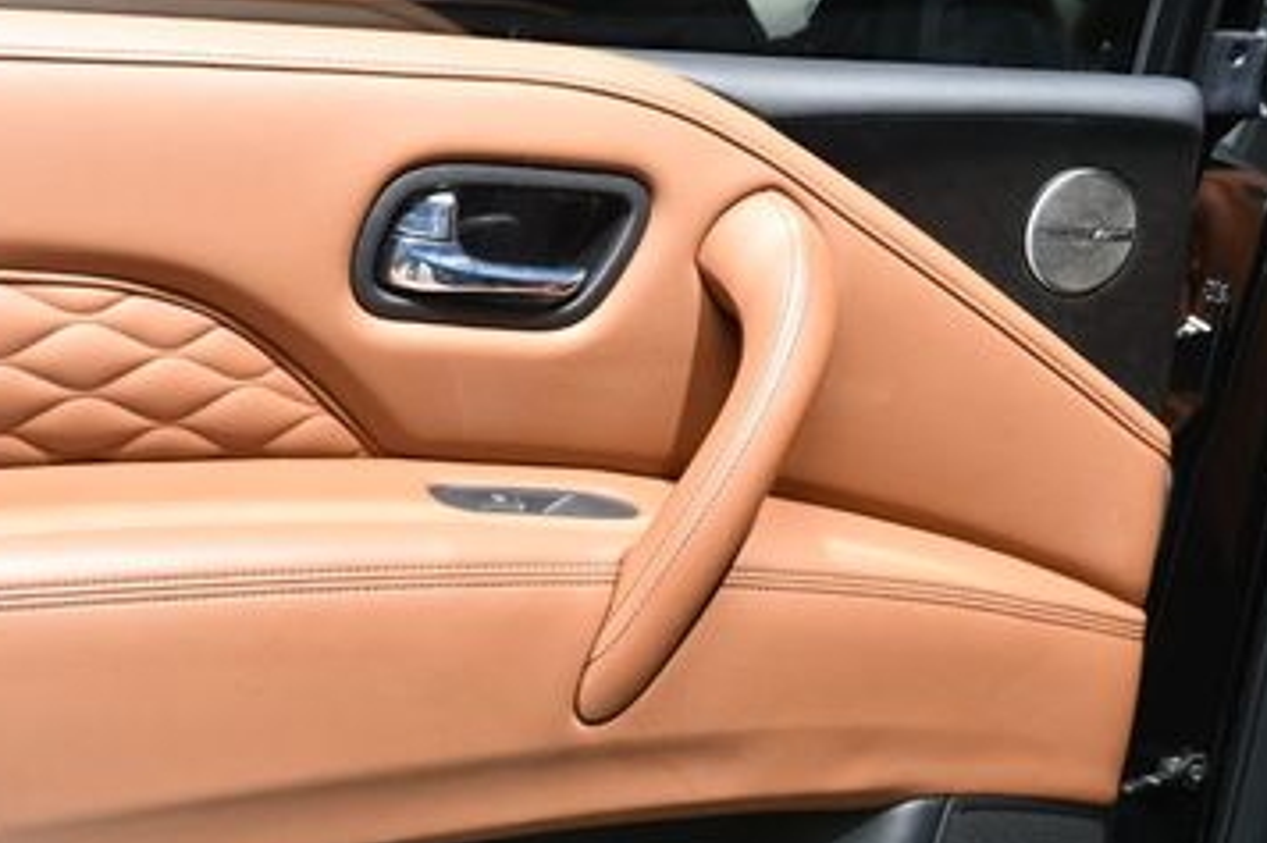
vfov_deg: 24.7
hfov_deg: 36.4
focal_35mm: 54
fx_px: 1900
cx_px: 406
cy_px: 662
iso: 100
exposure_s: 1/160
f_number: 6.3
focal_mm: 20
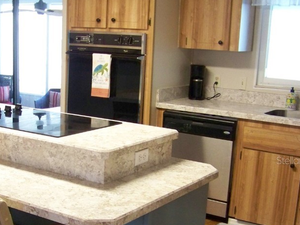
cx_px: 72
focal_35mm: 60
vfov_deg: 24.2
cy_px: 160
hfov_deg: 31.6
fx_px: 520
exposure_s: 1/30
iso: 320
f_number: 2.8
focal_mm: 5.85
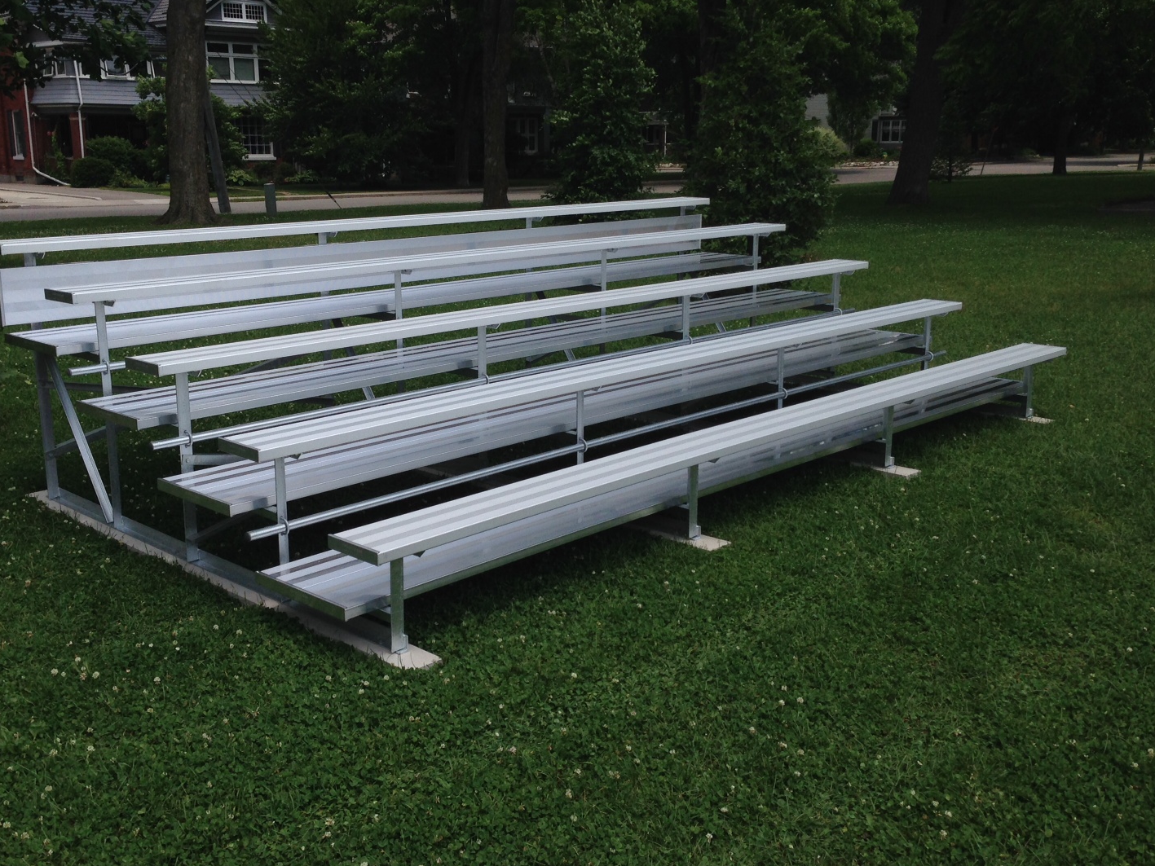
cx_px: 505
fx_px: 1268
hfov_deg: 48.9
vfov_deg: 37.7
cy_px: 402
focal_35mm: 38
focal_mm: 4.12
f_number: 2.4
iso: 50
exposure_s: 1/2358
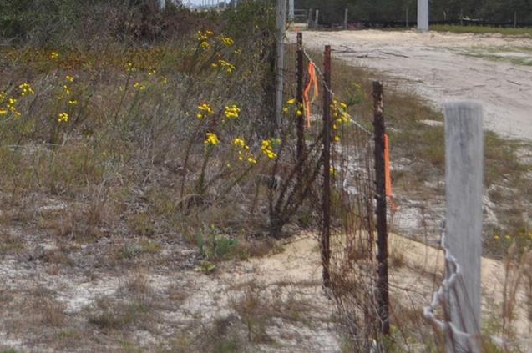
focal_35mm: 113
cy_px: -24
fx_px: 1668
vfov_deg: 11.9
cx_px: 155
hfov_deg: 18.0
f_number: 4.5
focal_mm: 30
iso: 220
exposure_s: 1/200
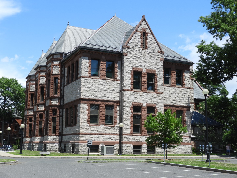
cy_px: 89
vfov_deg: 29.1
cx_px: 118
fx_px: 342
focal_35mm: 50
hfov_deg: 38.2
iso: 100
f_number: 4
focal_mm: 9
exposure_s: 1/800
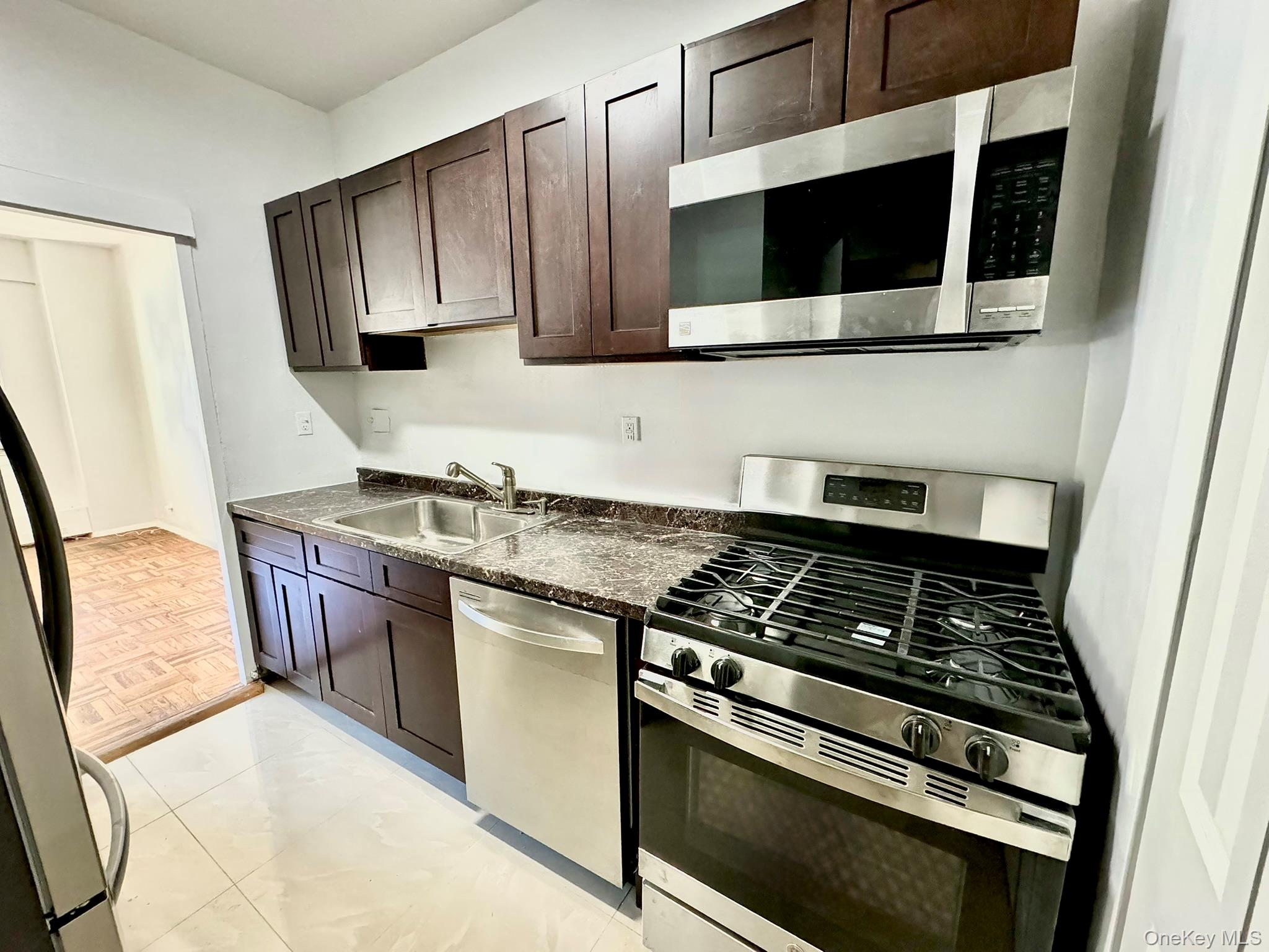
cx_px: 634
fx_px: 513
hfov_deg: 102.1
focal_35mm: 14
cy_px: 476
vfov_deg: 85.7
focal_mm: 2.22
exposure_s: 1/60
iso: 1250
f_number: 2.2
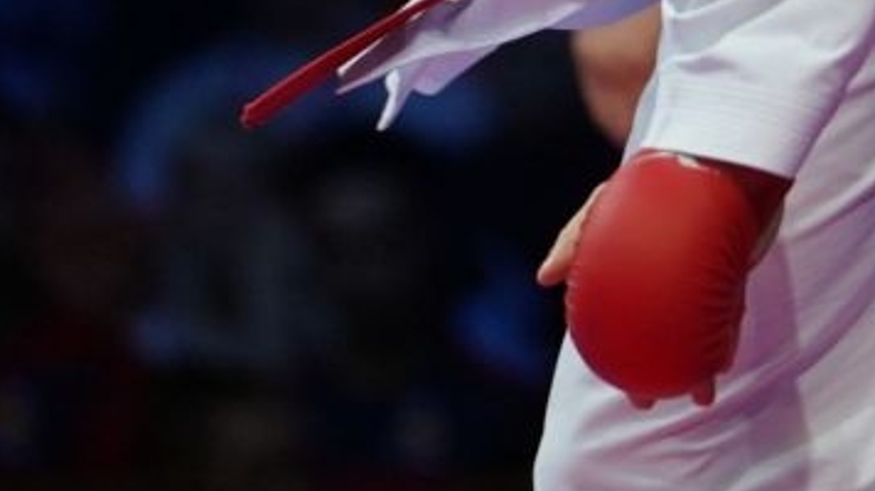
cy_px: -619
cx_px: 1281
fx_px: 24331
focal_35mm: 1049
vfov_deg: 1.2
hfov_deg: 2.1
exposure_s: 1/1000
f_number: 2.8
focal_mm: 198
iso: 800
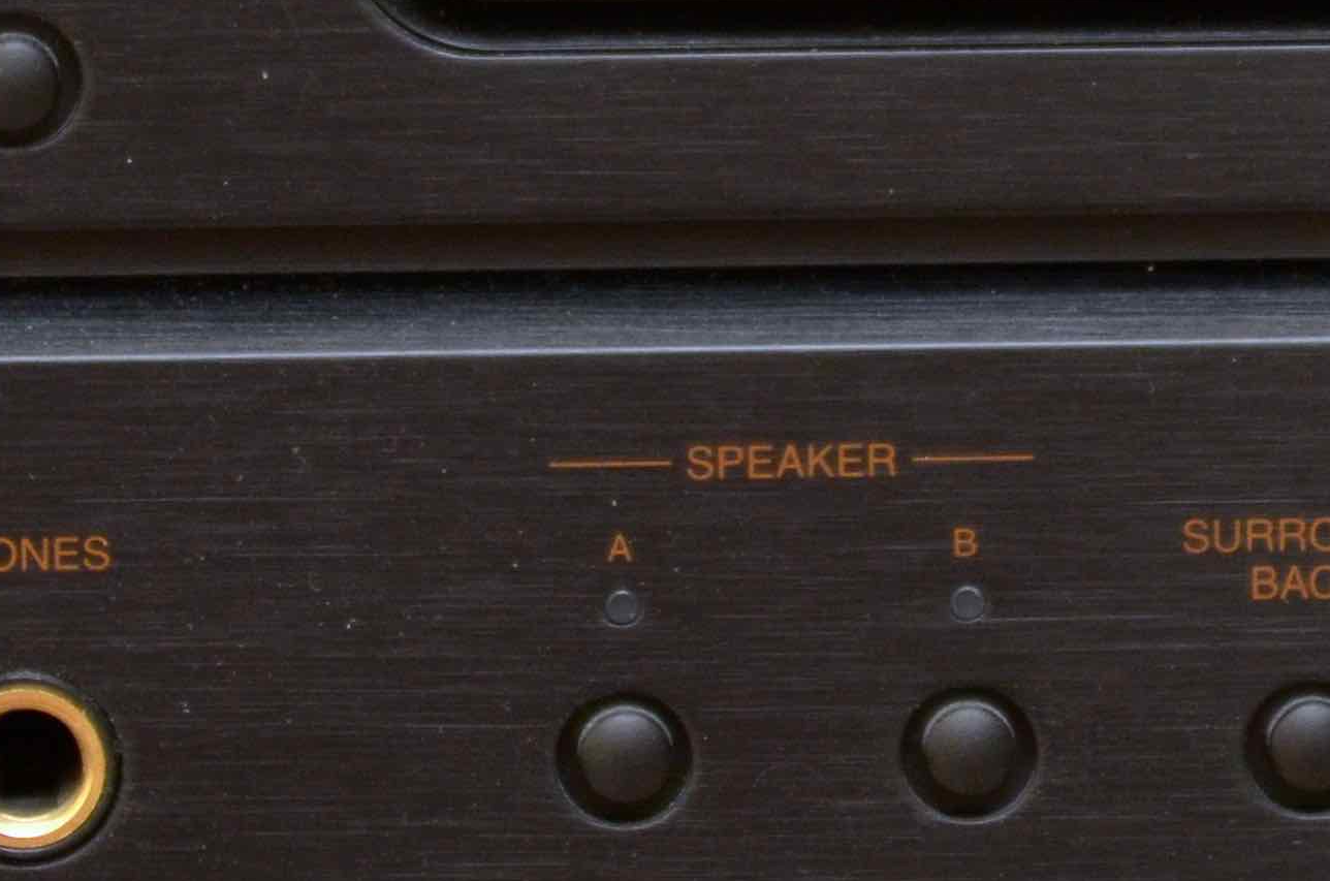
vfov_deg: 2.8
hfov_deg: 4.2
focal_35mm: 488
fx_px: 17988
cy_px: -6
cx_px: 900
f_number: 5
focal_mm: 85
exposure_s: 1/60
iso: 500
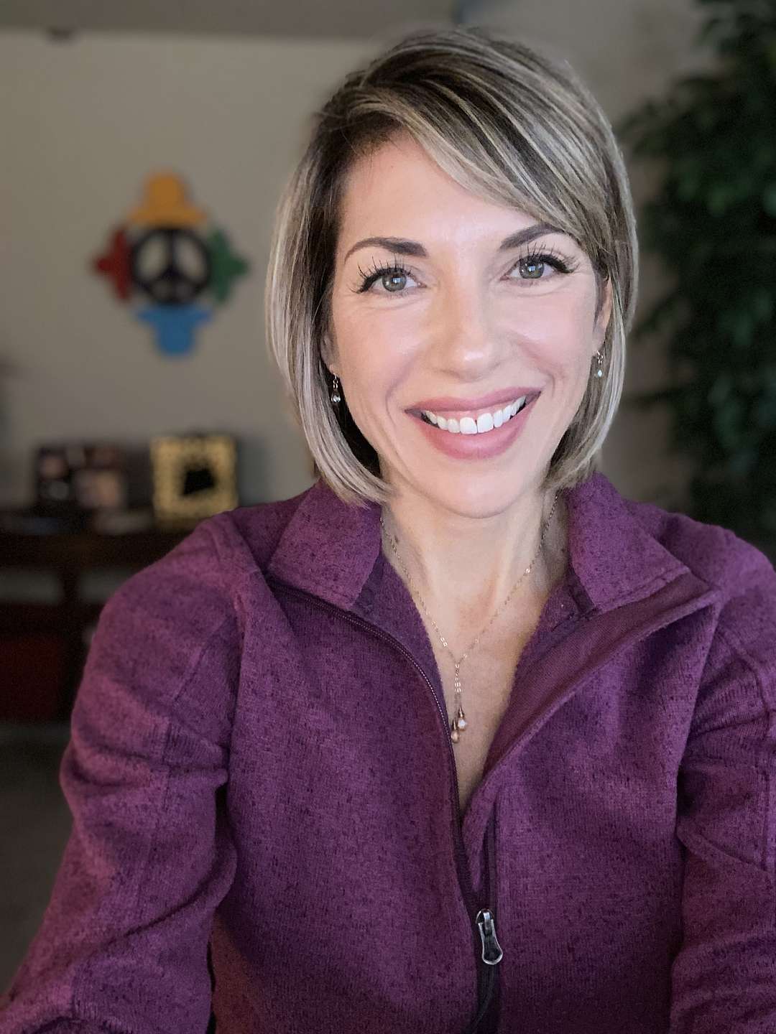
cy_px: 517
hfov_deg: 46.8
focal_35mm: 30
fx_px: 897
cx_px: 388
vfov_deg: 60.0
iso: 250
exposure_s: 1/30
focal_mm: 2.71
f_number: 2.2
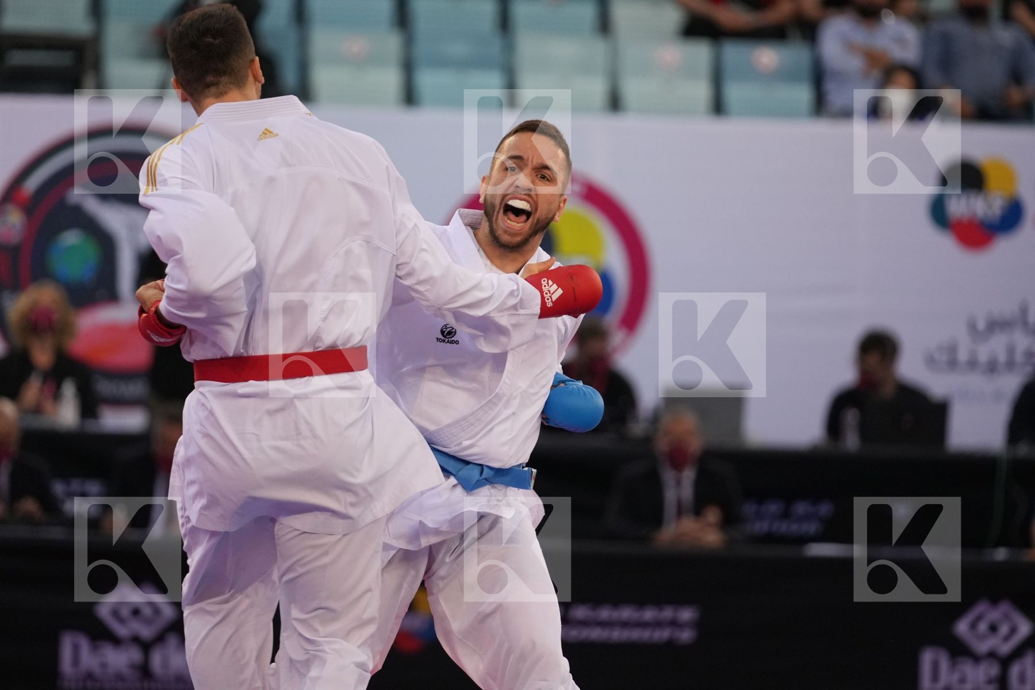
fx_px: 8624
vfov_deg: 4.6
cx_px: 518
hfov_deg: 6.9
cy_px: 345
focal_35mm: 300
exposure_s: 1/1000
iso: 1600
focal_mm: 200
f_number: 2.8
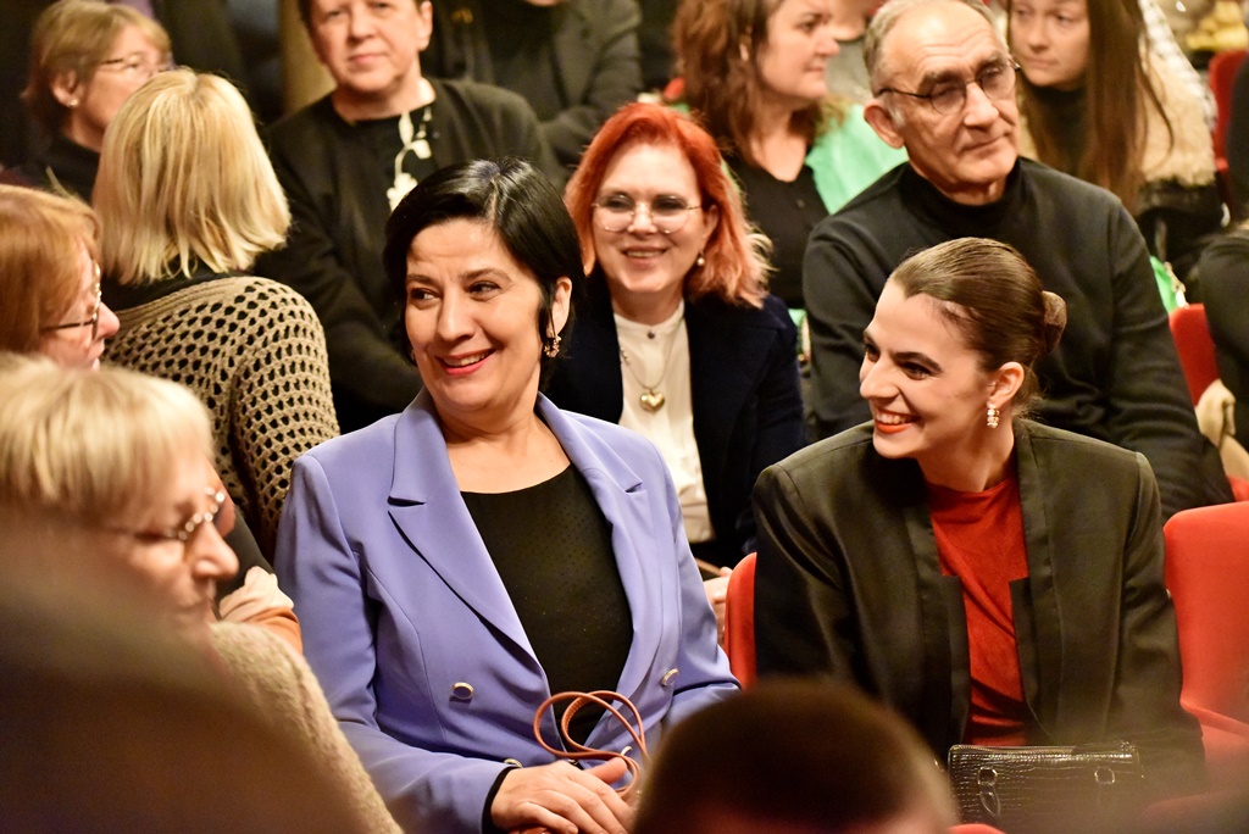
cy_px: 417
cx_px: 624
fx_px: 4027
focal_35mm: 116
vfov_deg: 11.8
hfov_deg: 17.6
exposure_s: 1/50
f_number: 4
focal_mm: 116
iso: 10000
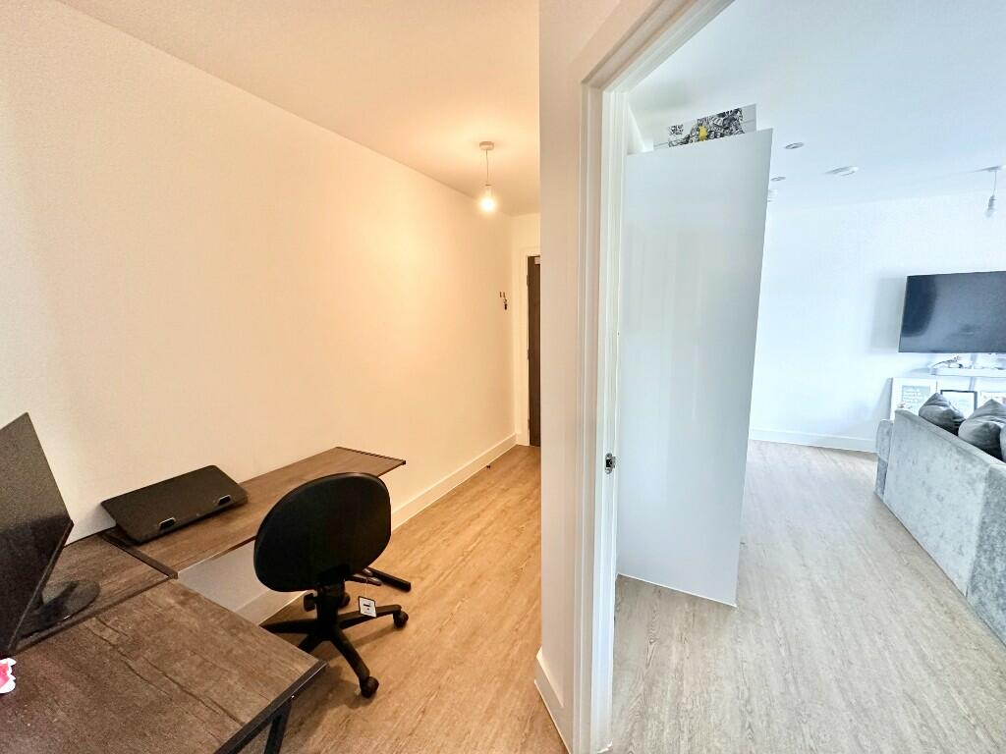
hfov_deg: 102.1
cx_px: 503
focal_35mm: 14
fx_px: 407
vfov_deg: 85.7
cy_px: 377
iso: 320
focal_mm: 2.22
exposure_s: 1/83
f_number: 2.2
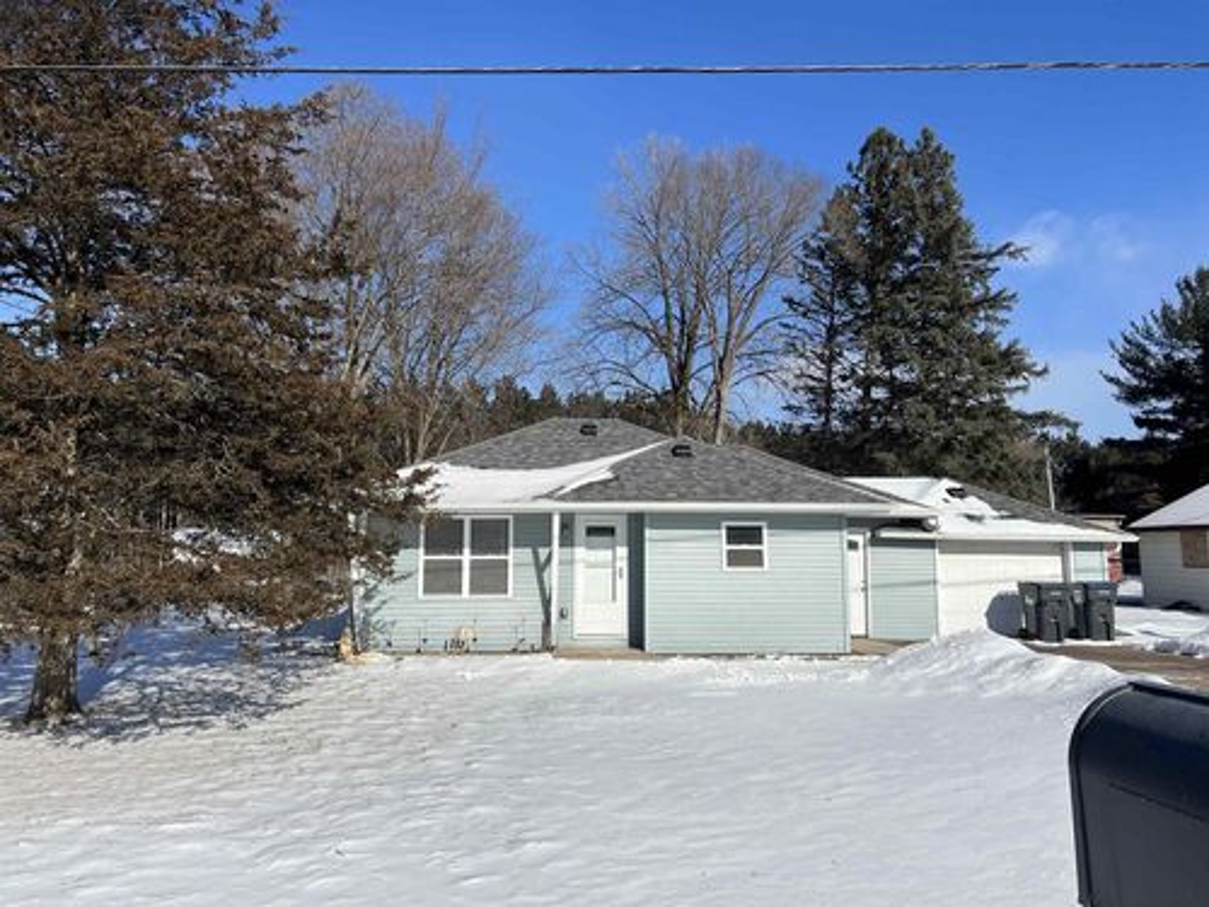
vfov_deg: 53.1
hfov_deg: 67.3
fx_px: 908
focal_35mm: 26
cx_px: 604
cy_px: 454
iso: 50
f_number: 1.5
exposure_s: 1/8696
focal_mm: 5.7
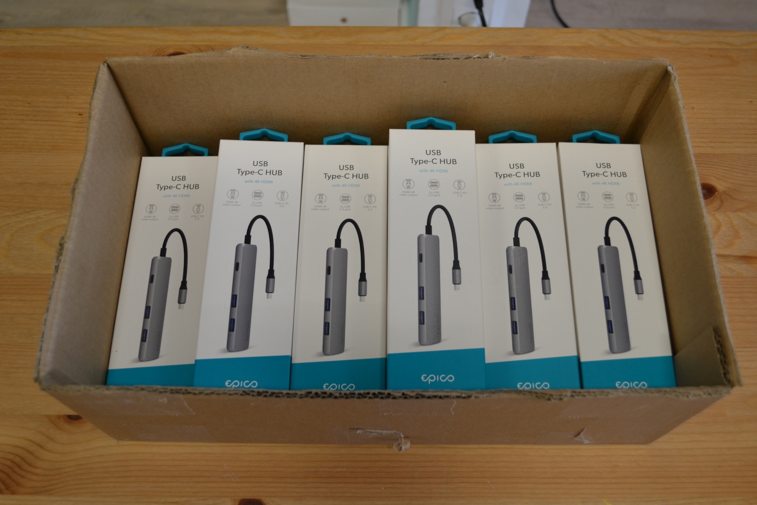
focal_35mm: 36
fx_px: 757
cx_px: 378
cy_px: 252
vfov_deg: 36.9
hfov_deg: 53.1
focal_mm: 24
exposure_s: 1/40
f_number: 4
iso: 400
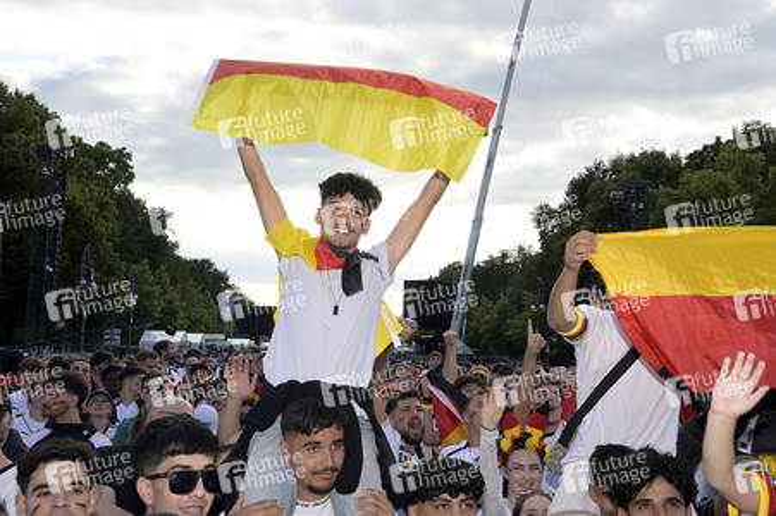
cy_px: 258
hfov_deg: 42.8
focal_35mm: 46
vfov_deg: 29.2
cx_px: 388
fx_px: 991
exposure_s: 1/160
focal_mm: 46
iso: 1000
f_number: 18
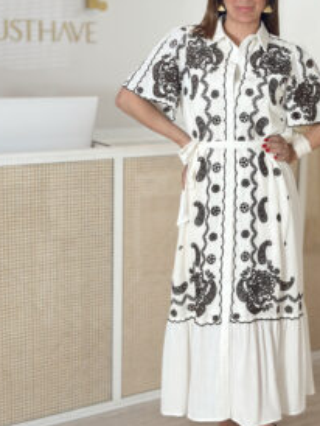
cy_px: 207
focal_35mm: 70
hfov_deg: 21.0
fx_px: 861
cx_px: 211
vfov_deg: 27.8
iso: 80
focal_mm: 6.86
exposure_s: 1/128
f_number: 1.78
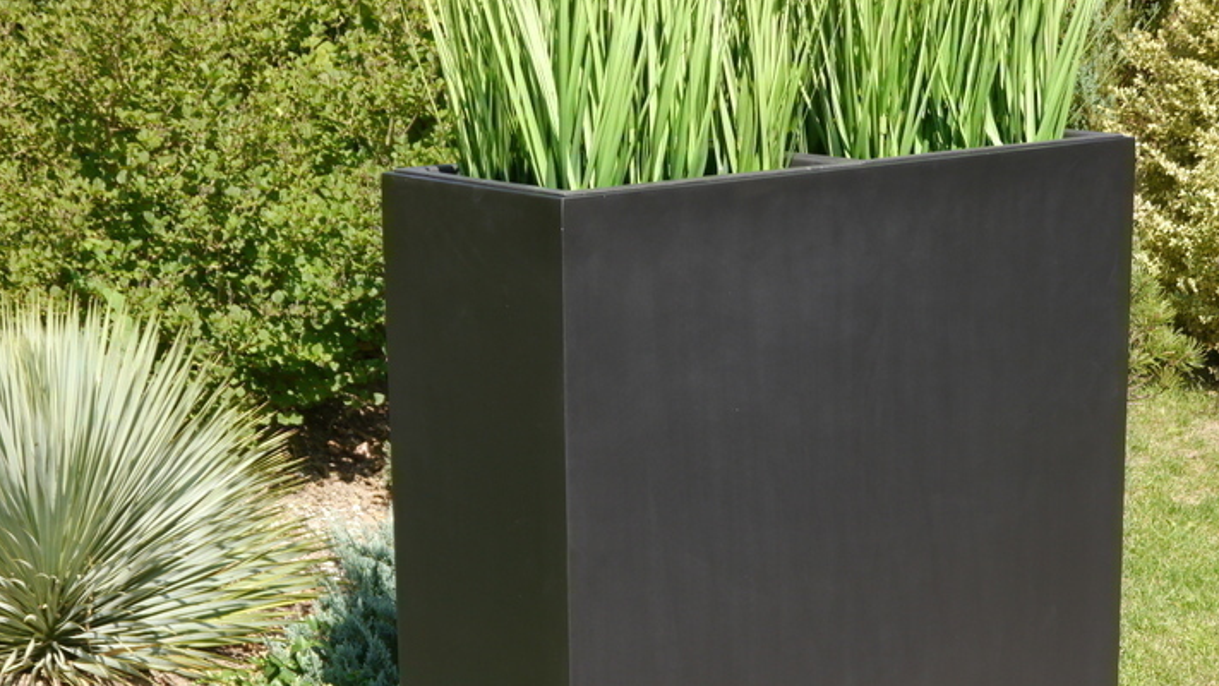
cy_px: 504
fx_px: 3329
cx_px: 617
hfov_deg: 20.7
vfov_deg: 11.7
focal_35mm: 103
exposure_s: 1/200
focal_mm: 42
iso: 160
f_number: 6.3
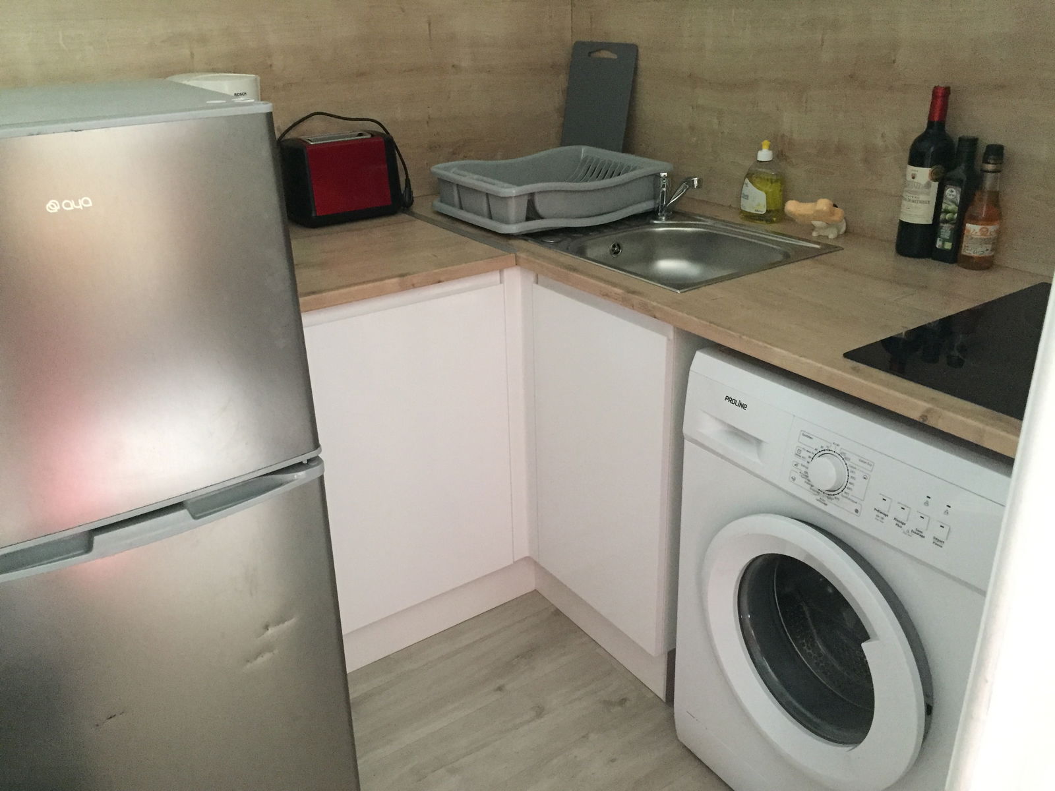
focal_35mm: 29
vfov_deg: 48.2
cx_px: 528
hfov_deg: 61.7
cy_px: 396
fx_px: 884
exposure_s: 1/17
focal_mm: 4.15
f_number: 2.2
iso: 320
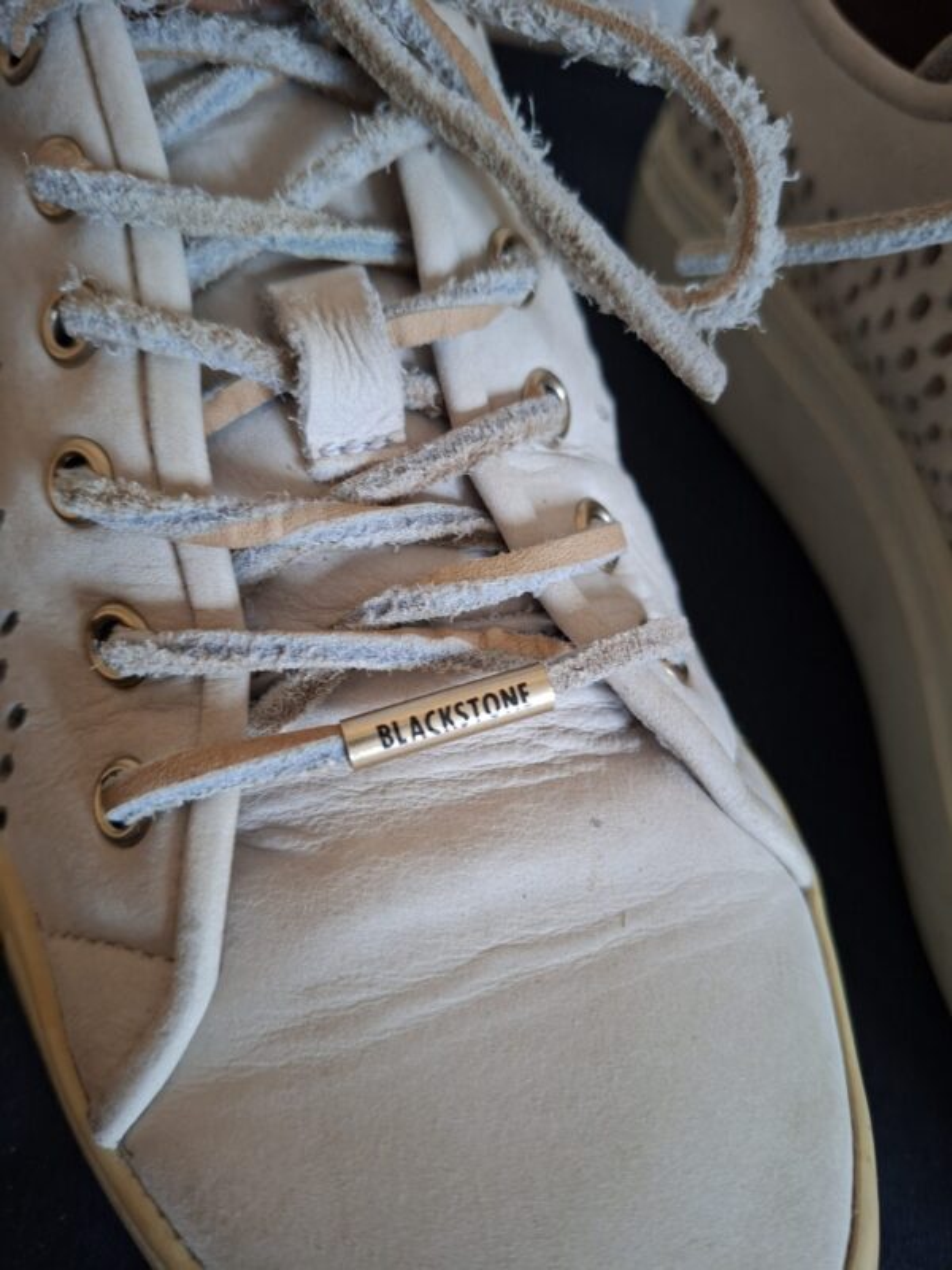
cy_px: 635
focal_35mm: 23
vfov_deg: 73.9
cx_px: 476
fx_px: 843
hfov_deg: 58.9
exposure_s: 1/25
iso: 640
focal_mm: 5.54
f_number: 1.8
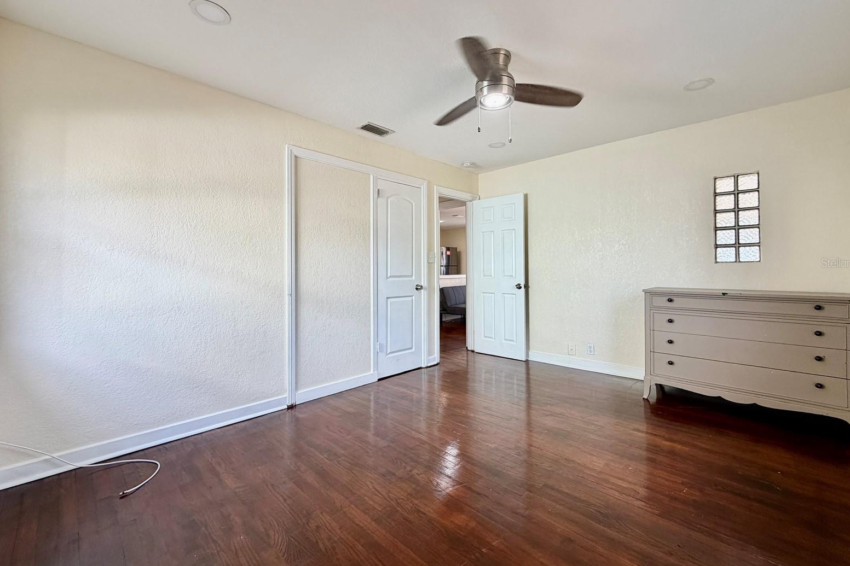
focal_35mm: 15
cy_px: 262
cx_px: 435
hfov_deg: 100.4
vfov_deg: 77.2
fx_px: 354
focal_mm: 2.22
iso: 80
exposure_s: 1/120
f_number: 2.2
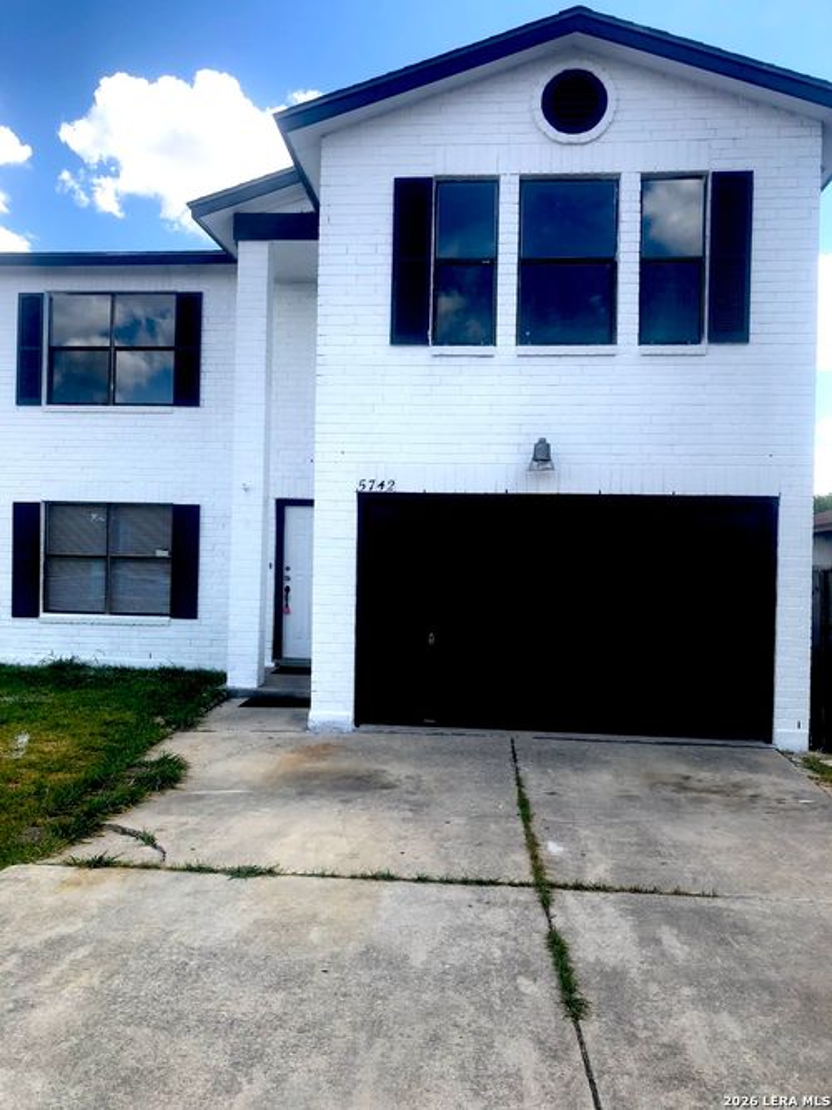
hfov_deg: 49.7
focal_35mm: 28
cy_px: 555
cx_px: 416
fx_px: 898
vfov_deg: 63.5
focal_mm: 4
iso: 20
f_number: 1.8
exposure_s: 1/991
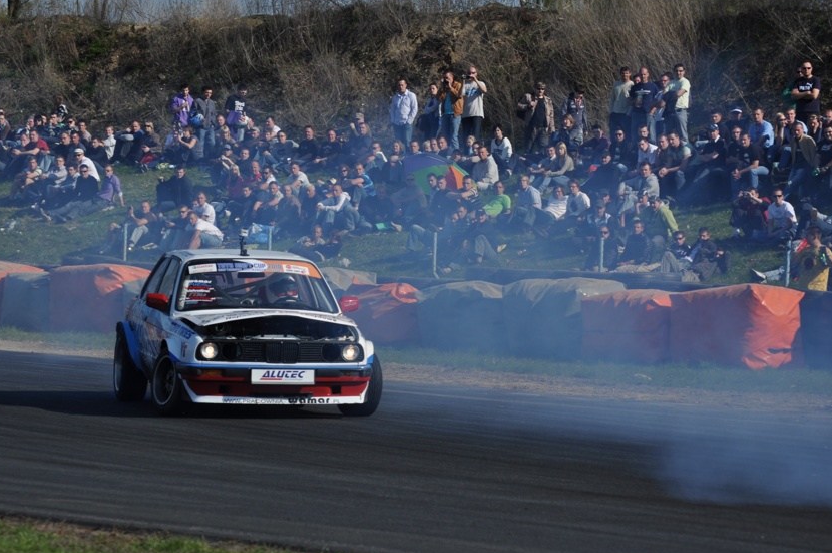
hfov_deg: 10.2
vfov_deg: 6.8
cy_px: 307
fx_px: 4662
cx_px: 407
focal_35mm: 202
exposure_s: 1/1000
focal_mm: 116
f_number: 6.3
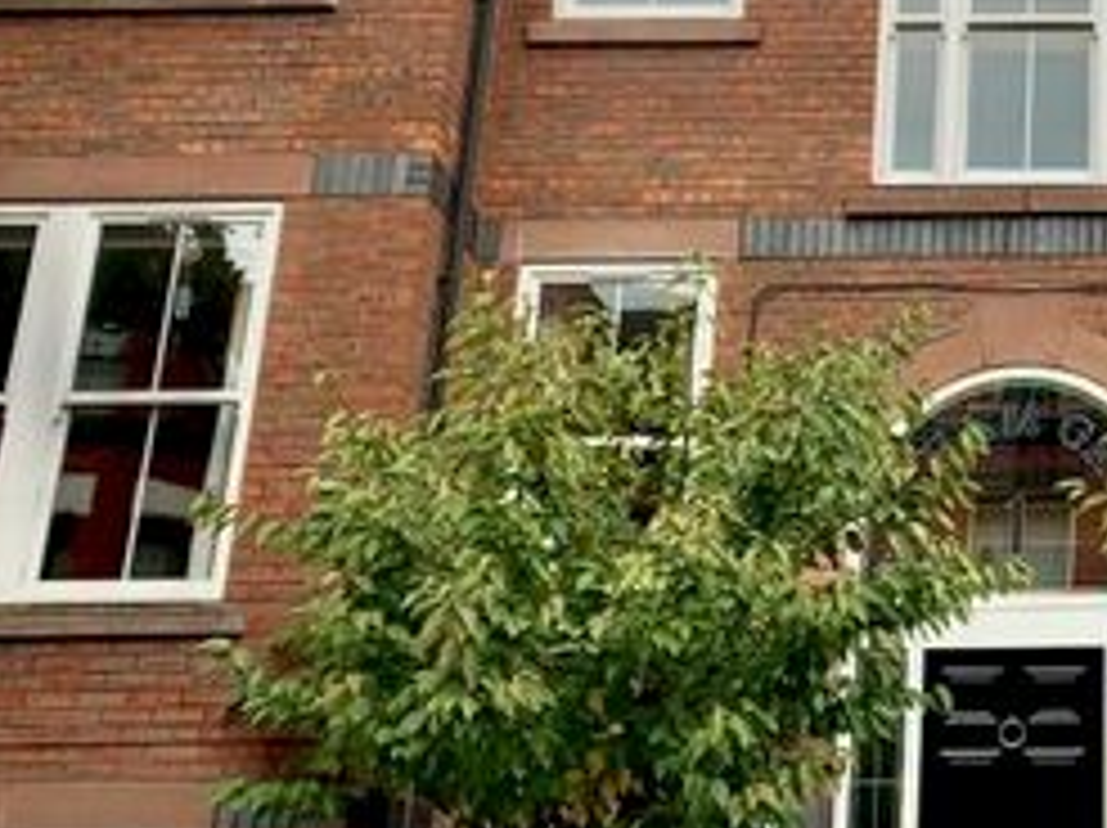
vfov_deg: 19.1
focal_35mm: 74
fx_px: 2364
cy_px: -65
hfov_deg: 24.8
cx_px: 1174
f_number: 1.8
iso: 25
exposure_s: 1/223
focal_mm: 4.25
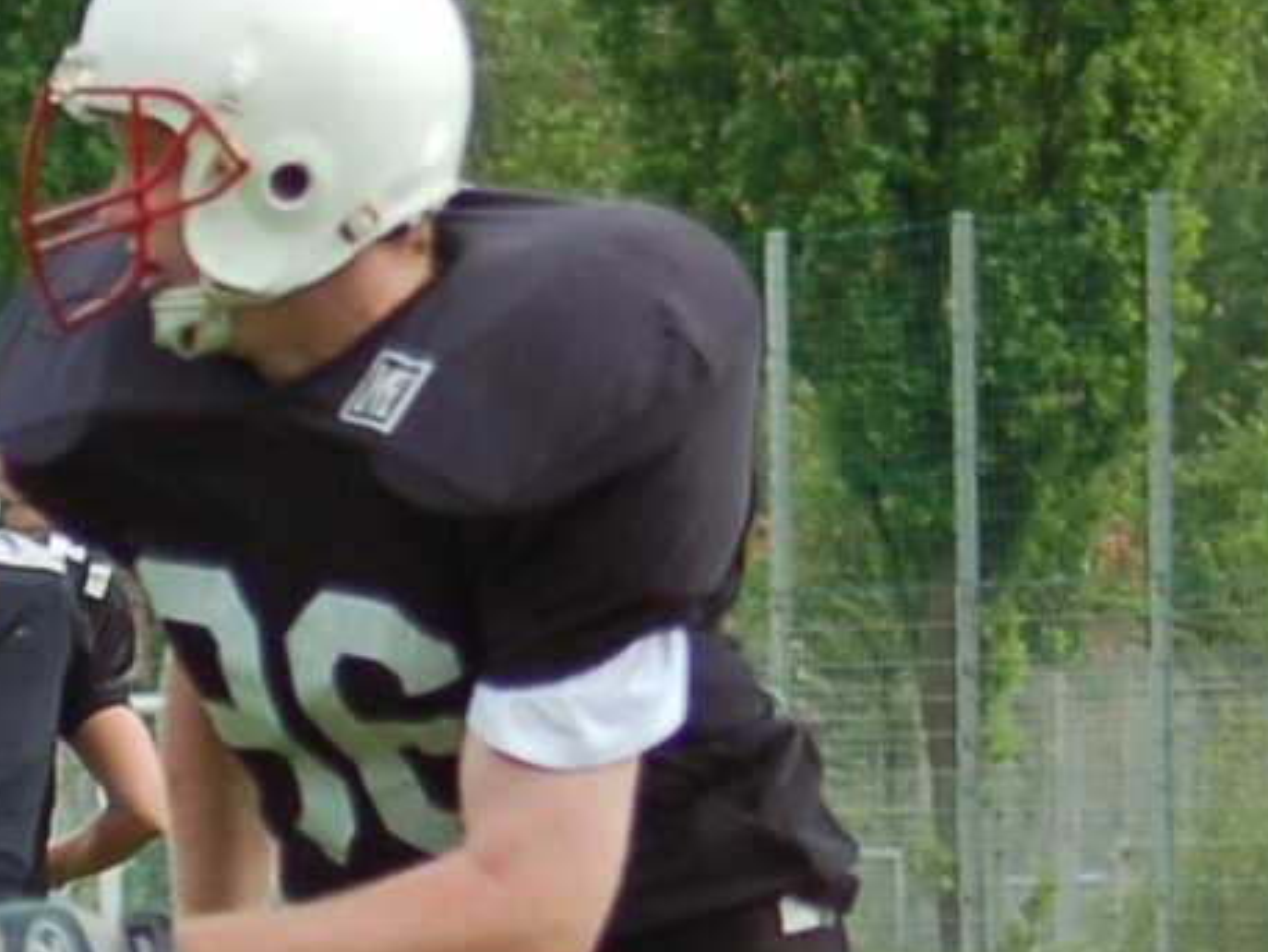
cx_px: -742
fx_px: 17738
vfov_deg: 3.1
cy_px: 922
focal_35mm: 484
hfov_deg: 4.1
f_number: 4
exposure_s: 1/1000
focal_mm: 70
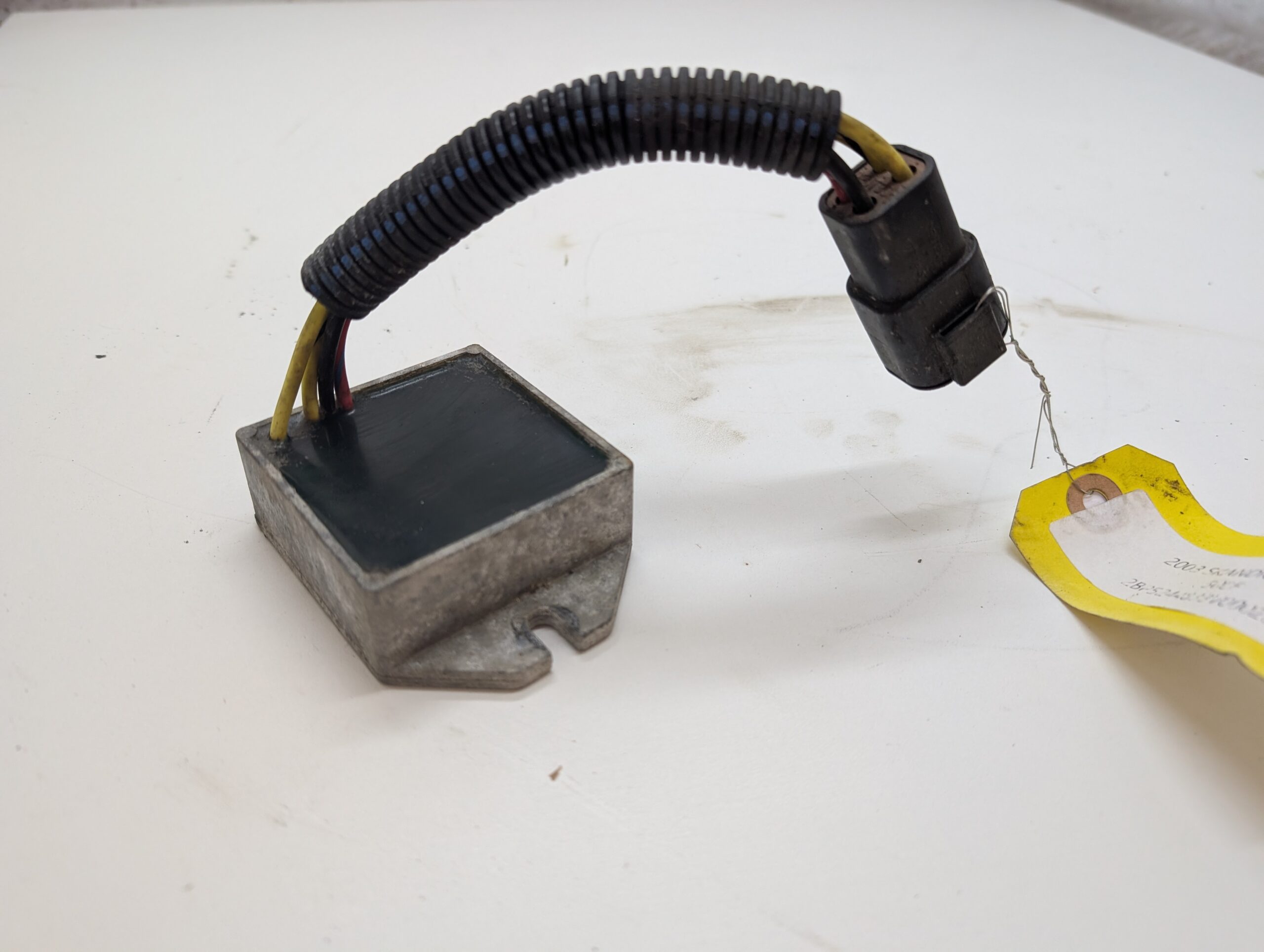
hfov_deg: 71.5
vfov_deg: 56.9
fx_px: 878
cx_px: 632
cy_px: 476
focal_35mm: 24
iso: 197
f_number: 1.68
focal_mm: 6.9
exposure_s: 1/249
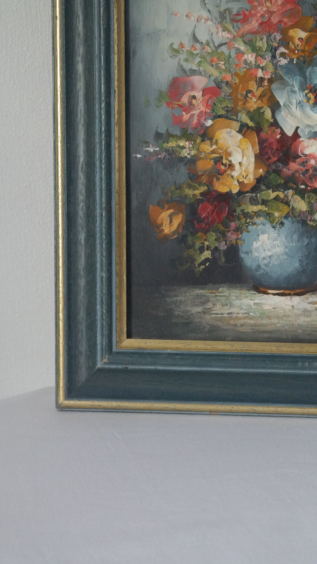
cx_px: 167
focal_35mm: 81
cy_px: 282
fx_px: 1210
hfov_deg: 14.9
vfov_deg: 26.2
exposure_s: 1/80
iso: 3200
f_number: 5.6
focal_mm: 50
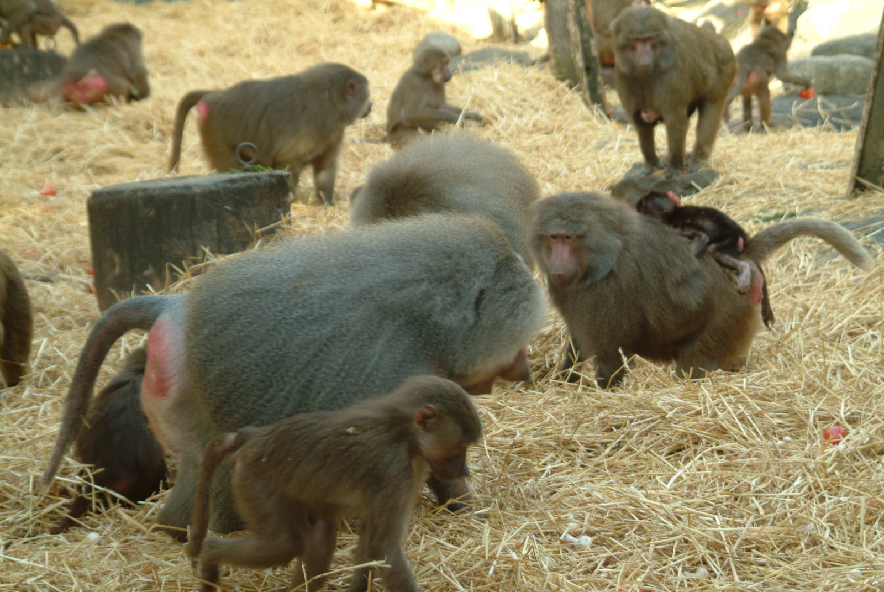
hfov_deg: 21.5
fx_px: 2323
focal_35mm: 94
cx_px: 442
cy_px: 296
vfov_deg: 14.5
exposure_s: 1/60
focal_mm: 63
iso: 200
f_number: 4.8
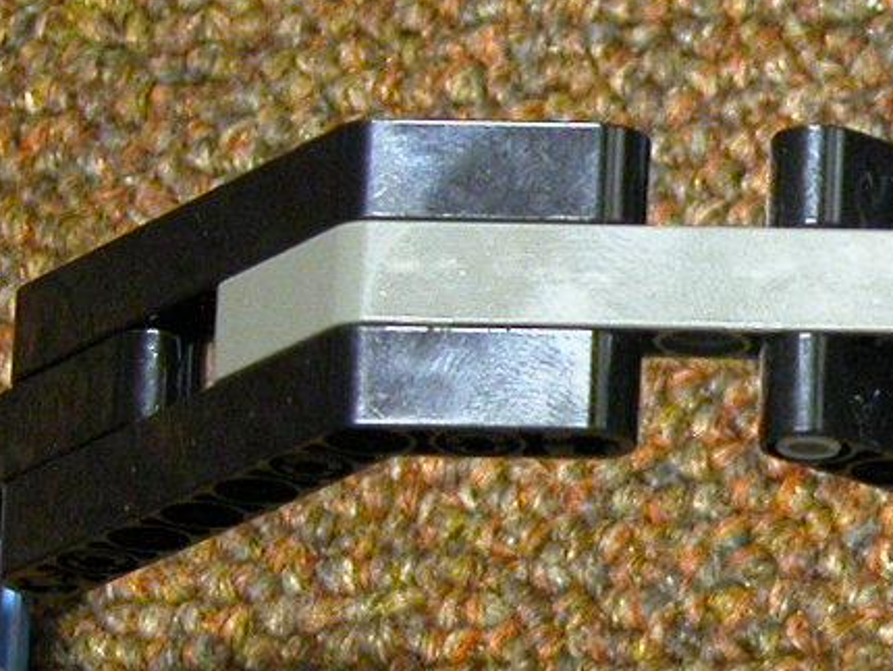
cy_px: 488
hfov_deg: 6.1
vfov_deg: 4.6
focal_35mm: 320
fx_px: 8260
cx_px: 1190
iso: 400
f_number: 3.5
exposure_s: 1/3.3
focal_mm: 22.3
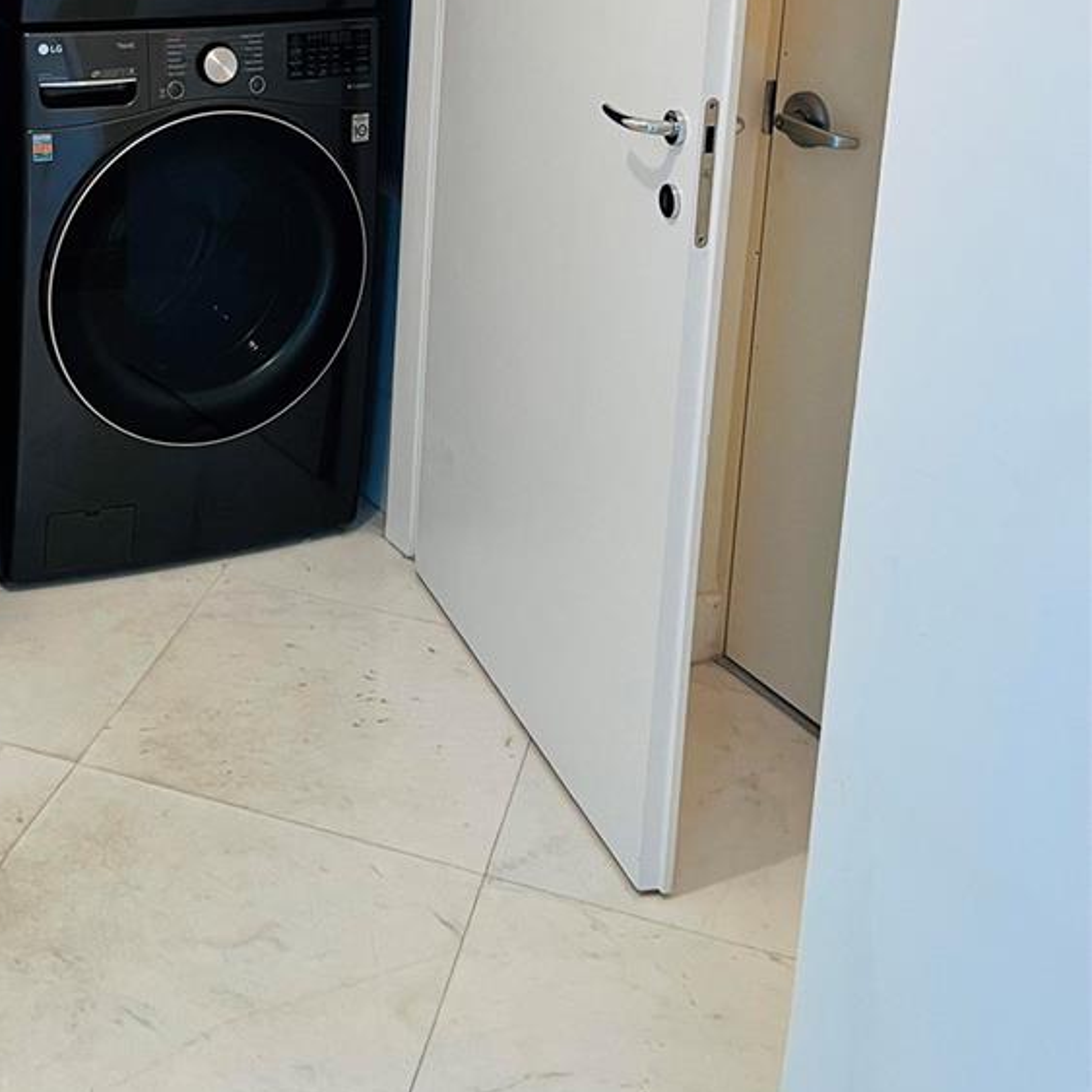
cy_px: -16
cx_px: 221
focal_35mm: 49
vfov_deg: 31.8
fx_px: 1749
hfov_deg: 33.7
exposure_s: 1/60
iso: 100
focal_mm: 5.1
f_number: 1.6
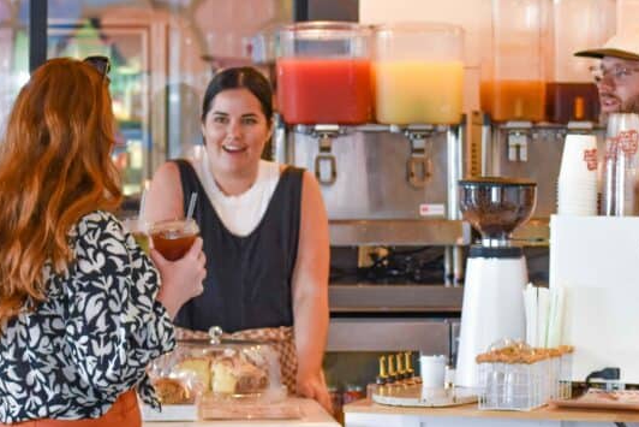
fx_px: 3586
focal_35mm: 202
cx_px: 395
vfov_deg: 6.8
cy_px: 313
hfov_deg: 10.2
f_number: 5
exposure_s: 1/100
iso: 800
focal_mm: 70
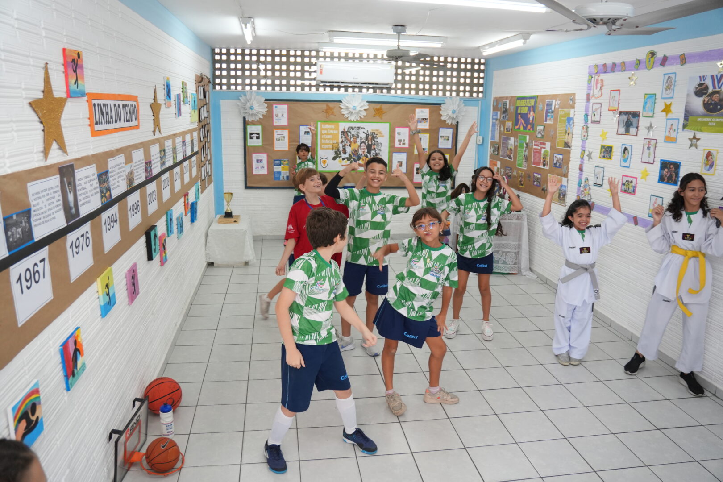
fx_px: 512
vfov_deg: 50.4
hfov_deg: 70.4
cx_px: 362
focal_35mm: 26
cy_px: 241
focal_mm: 17
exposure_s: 1/125
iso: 500
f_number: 2.8
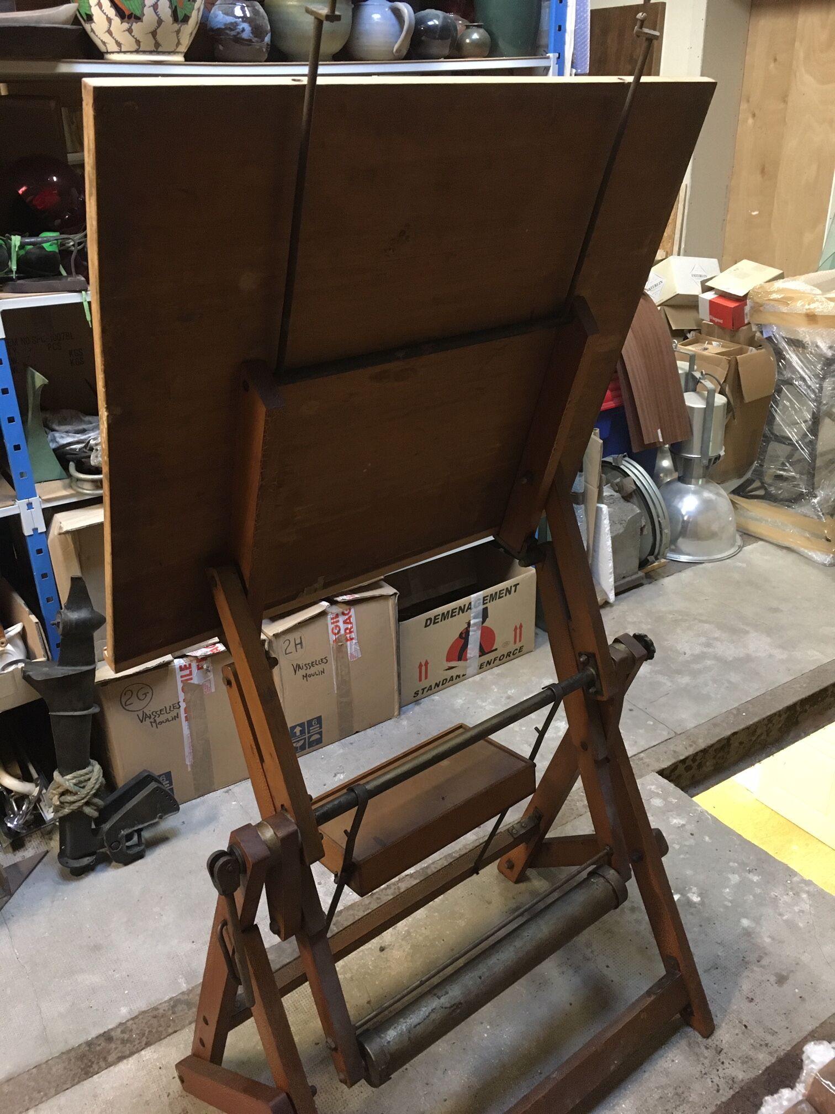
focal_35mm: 29
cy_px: 557
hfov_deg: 48.2
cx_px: 418
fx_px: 933
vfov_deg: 61.7
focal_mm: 4.15
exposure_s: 1/17
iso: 400
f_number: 2.2
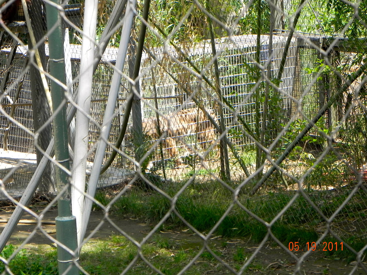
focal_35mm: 162
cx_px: 184
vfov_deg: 9.2
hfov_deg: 12.2
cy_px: 138
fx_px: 1718
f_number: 5
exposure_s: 1/176
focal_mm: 28.8
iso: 160
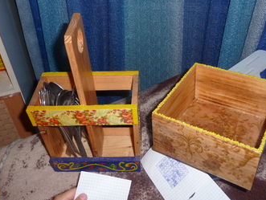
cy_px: 78
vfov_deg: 41.6
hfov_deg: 53.8
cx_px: 149
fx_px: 262
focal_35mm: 34
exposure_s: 1/30
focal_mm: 4.1
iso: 160
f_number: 3.3
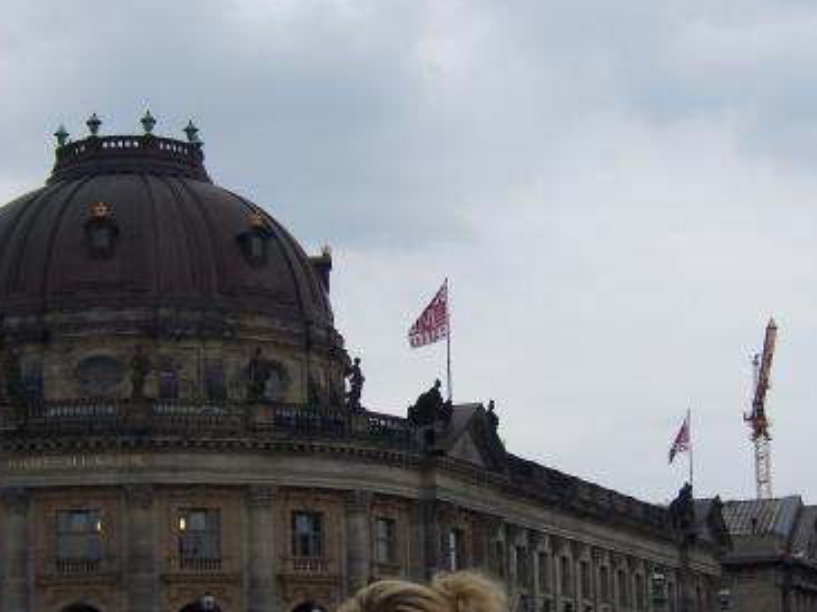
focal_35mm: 92
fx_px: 2171
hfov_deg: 21.3
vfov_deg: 16.0
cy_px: 416
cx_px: 472
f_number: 4
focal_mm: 11
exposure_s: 1/350
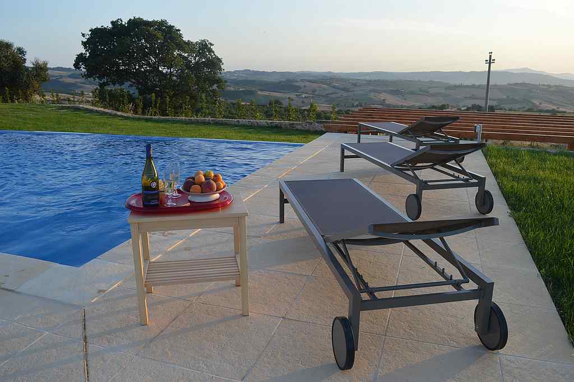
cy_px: 191
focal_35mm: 27
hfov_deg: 67.4
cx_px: 287
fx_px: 430
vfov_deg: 47.9
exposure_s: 1/125
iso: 125
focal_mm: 18
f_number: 5.6
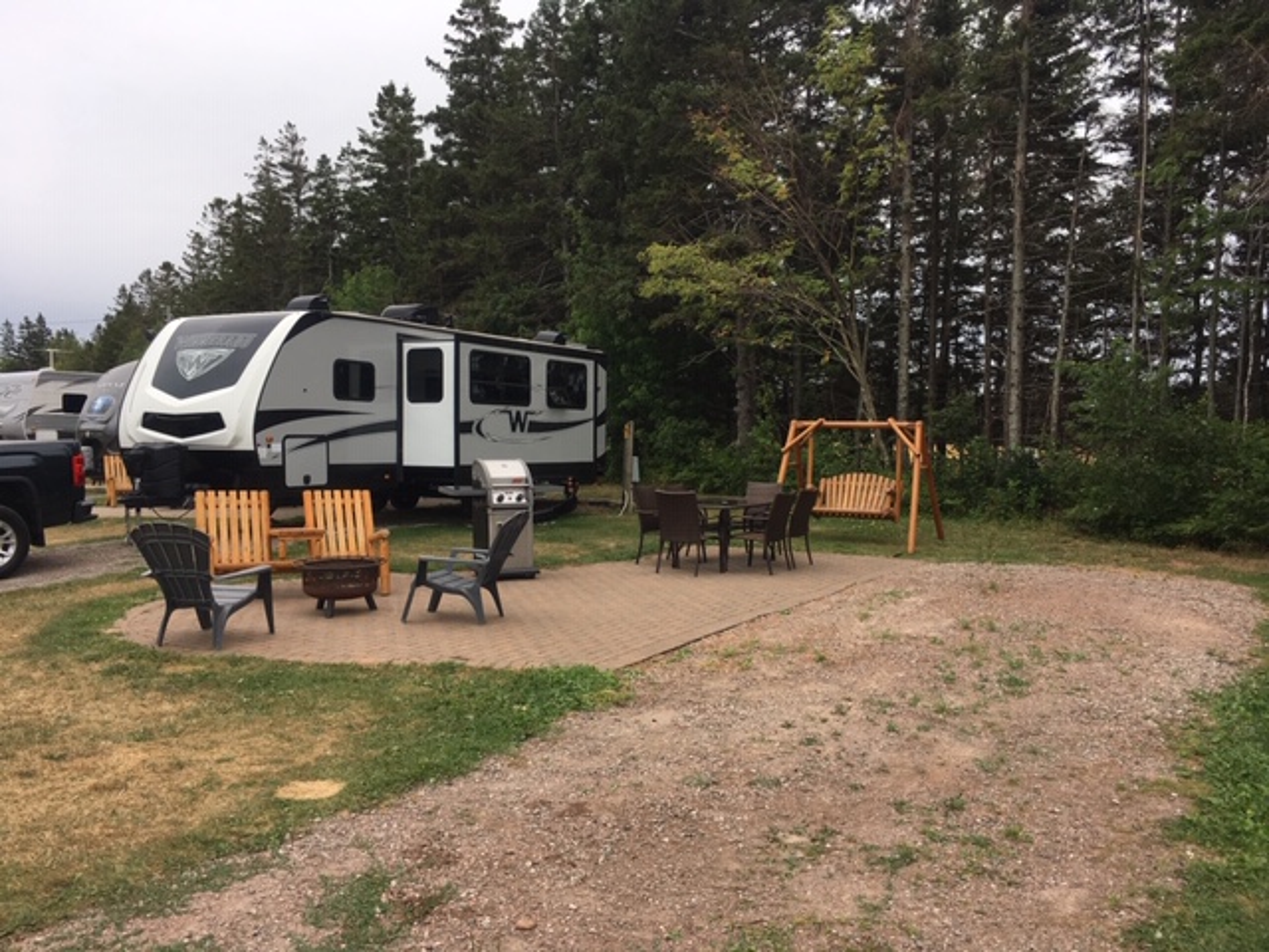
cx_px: 634
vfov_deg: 48.2
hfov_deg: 61.7
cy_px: 476
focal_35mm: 29
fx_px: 1063
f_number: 2.2
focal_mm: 4.15
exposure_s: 1/309
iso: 25
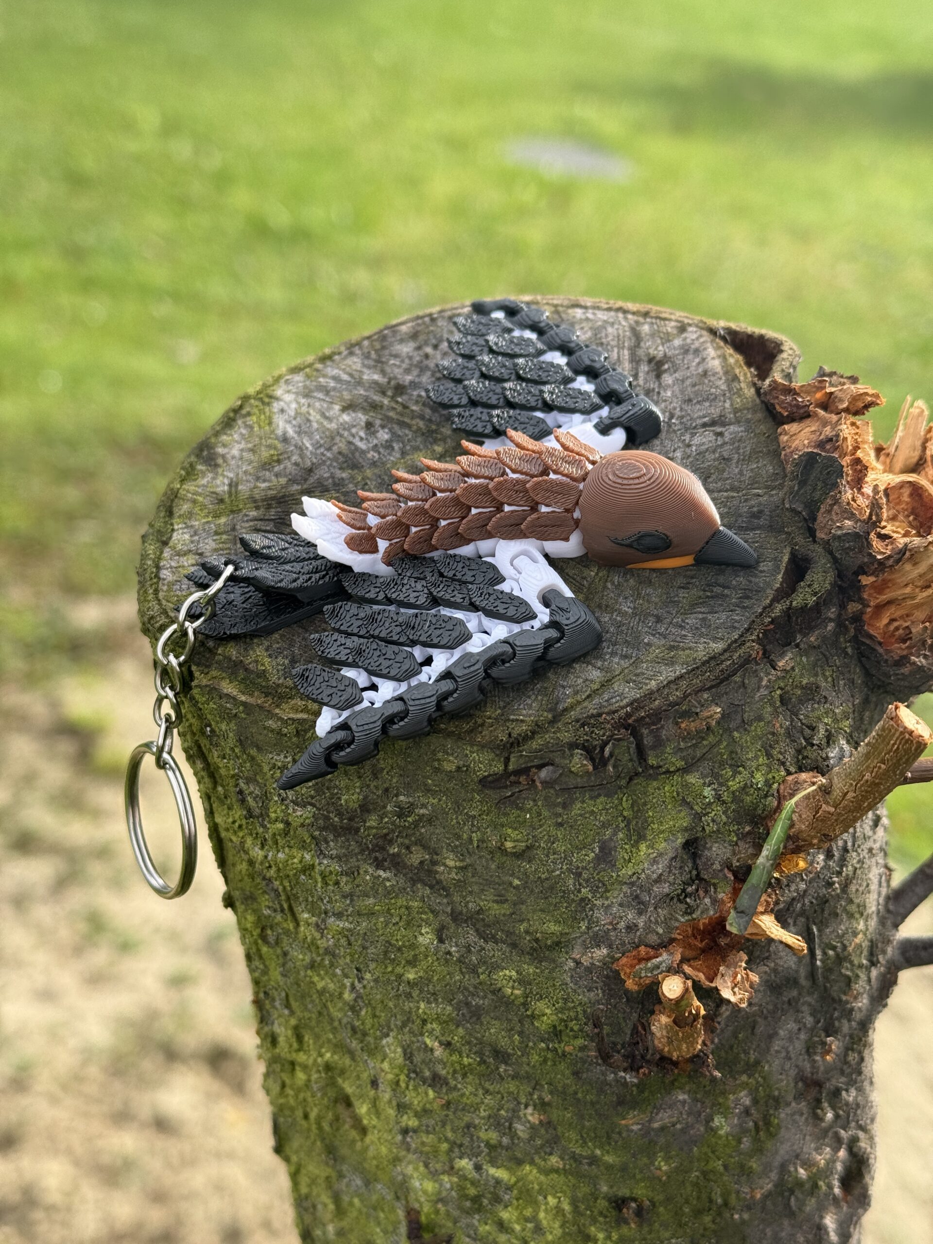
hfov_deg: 30.3
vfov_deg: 39.7
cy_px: 622
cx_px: 466
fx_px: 1725
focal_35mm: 48
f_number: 1.78
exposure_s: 1/706
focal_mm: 6.76
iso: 64
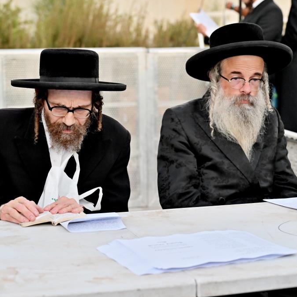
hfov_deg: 20.6
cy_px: 148
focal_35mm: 84
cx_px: 162
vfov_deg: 20.6
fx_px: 815
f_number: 4
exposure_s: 1/200
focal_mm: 65
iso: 1000
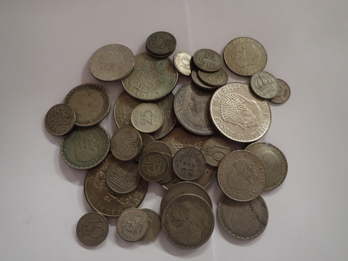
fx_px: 251
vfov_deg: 54.9
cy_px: 130
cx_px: 174
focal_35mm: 25
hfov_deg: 69.4
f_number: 2
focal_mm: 4.5
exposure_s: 1/30
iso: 400
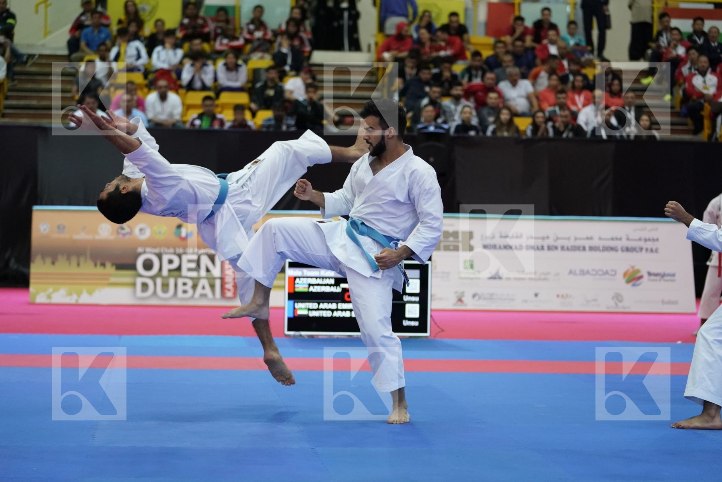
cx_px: 361
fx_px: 1825
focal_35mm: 91
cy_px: 241
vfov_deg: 15.0
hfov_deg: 22.4
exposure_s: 1/1000
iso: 5000
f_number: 2.8
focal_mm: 91
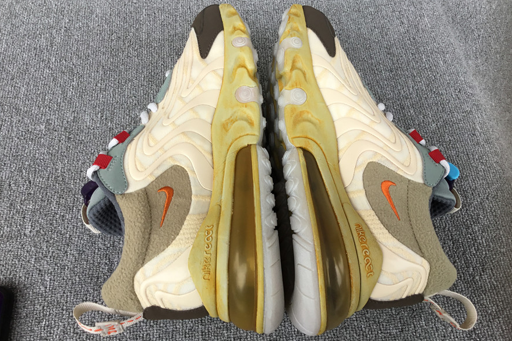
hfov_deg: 57.2
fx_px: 469
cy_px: 151
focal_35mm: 33
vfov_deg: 39.9
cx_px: 260
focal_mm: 3.3
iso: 25
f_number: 2.4
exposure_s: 1/188
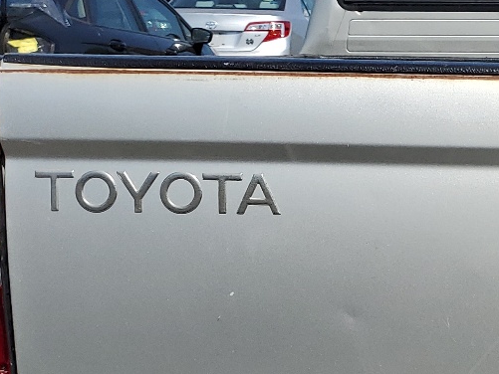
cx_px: 597
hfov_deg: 21.8
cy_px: 314
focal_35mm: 83
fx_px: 1197
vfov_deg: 17.6
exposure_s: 1/5000
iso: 50
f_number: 1.5
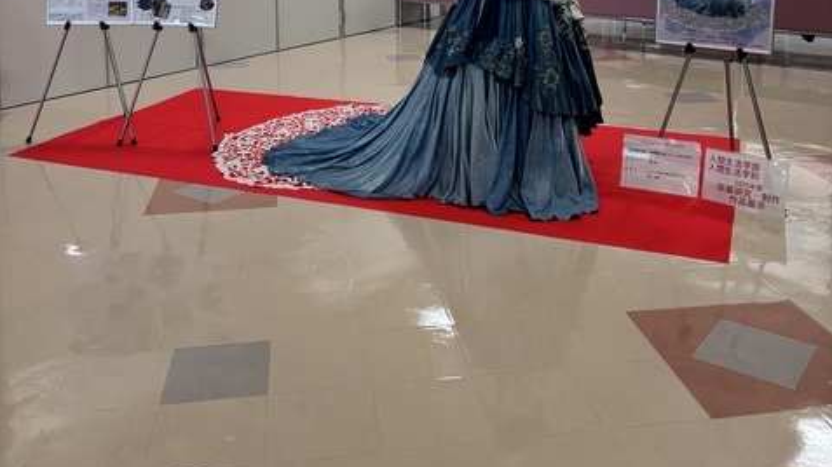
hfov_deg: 52.8
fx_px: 838
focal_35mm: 38
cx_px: 417
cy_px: 0
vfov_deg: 29.2
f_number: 1.6
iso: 40
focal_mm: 5.96
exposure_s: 1/121
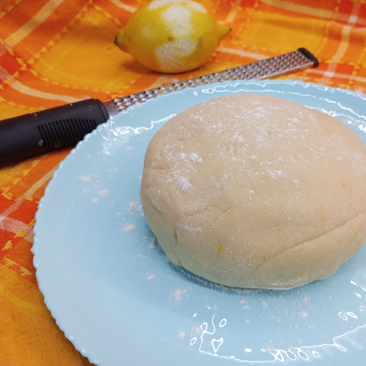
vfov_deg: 49.7
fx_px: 395
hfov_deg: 49.0
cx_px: 241
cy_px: 183
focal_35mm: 33
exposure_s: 1/33.3
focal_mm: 4.27
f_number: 1.8
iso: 357
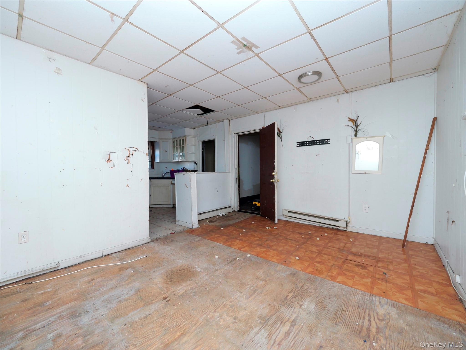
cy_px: 175
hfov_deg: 102.1
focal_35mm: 14
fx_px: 189
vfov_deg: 85.7
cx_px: 233
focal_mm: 7
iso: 800
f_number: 5
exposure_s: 1/60
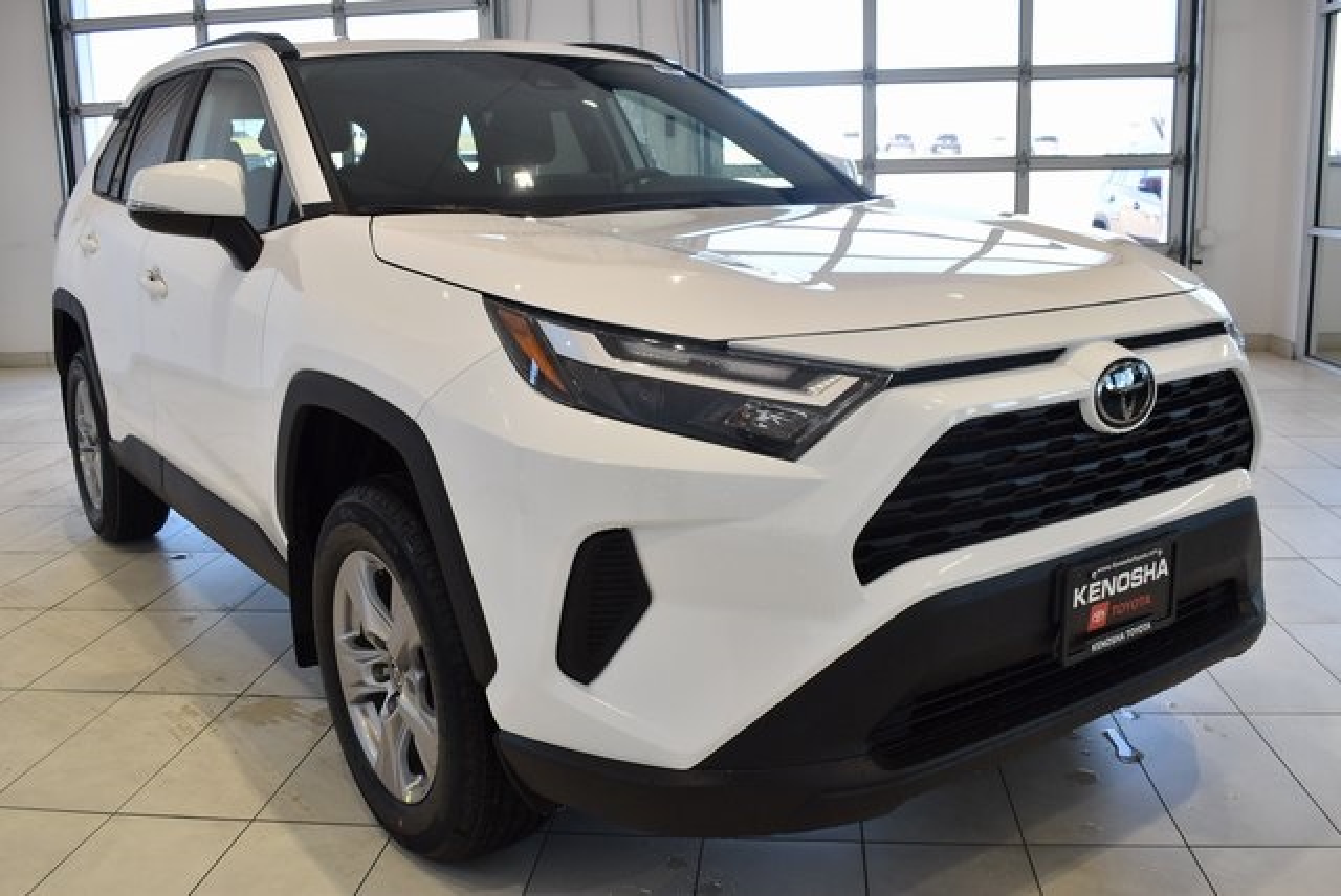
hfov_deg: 57.2
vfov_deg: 40.0
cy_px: 448
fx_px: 1230
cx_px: 670
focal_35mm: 33
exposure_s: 1/160
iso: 400
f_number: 6.3
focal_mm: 22
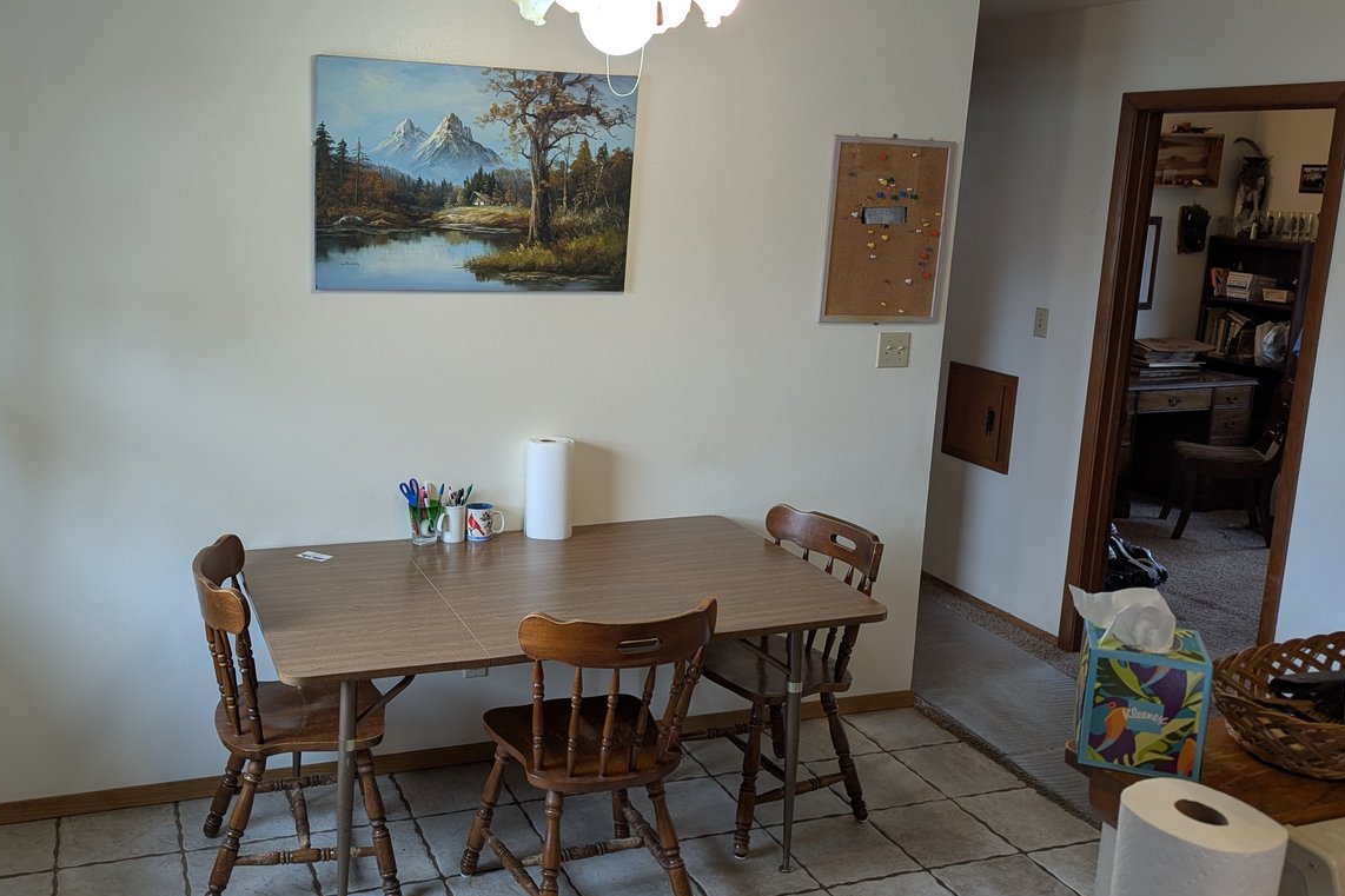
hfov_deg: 56.7
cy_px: 395
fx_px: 1233
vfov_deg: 39.9
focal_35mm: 33
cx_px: 520
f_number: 1.85
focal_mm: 6.81
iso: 55
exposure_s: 1/40
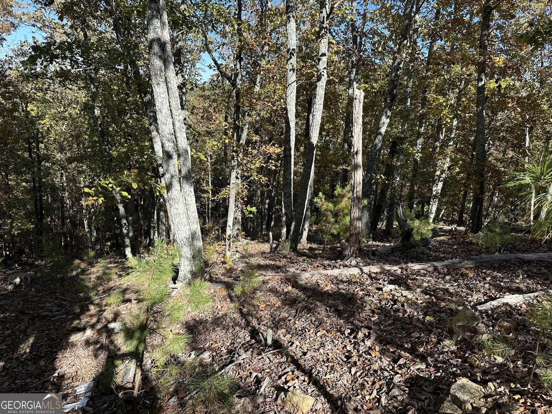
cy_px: 207
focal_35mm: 24
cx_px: 276
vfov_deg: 56.8
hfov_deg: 71.6
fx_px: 383
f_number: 1.78
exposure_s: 1/1198
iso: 80
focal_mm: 6.86
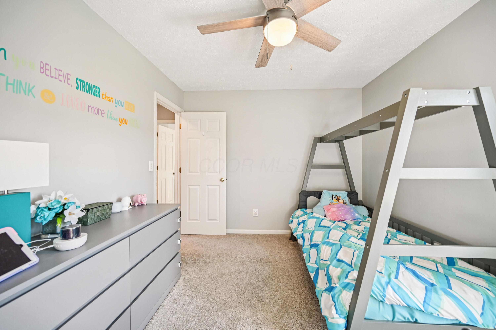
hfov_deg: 104.3
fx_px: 193
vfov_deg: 81.1
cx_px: 248
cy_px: 165
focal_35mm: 14
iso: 400
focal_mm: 14
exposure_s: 1/45
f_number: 4
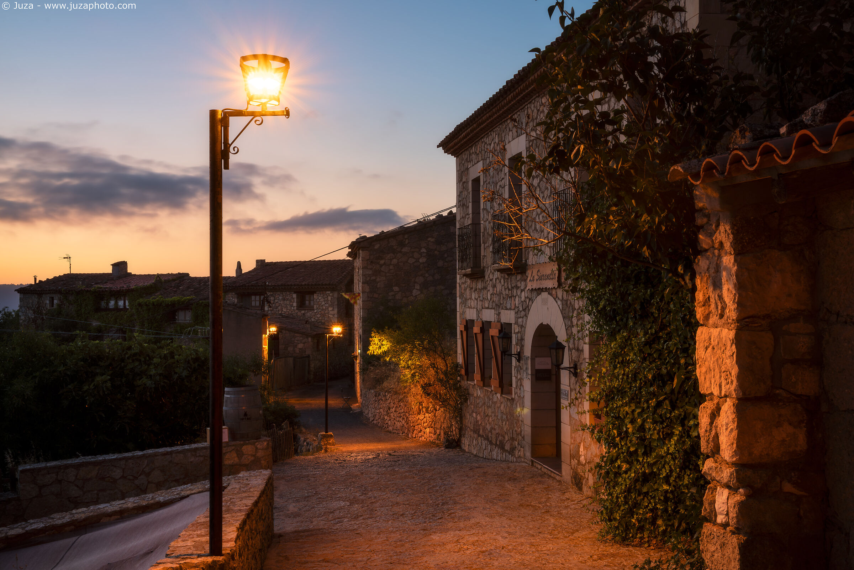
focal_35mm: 46
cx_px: 427
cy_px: 285
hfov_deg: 42.7
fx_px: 1094
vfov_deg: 29.2
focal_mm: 46.1
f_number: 11
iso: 100
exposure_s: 5
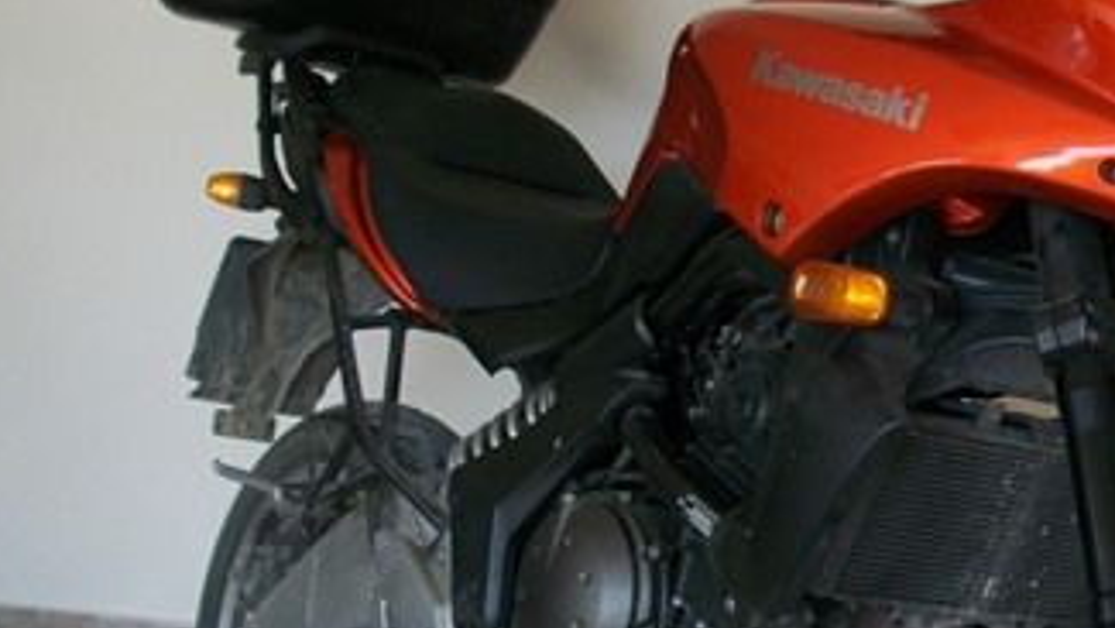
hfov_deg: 27.6
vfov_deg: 16.1
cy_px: 408
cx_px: 906
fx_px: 2218
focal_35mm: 75
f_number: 3.1
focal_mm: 6.3
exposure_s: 1/60
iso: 80
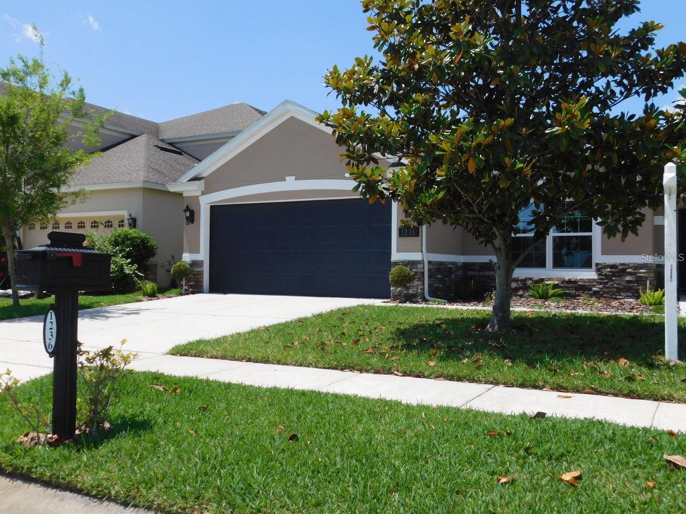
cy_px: 257
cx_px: 343
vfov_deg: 46.8
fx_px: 595
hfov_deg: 60.0
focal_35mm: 30
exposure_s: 1/1250
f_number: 3.2
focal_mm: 5.3
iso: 125
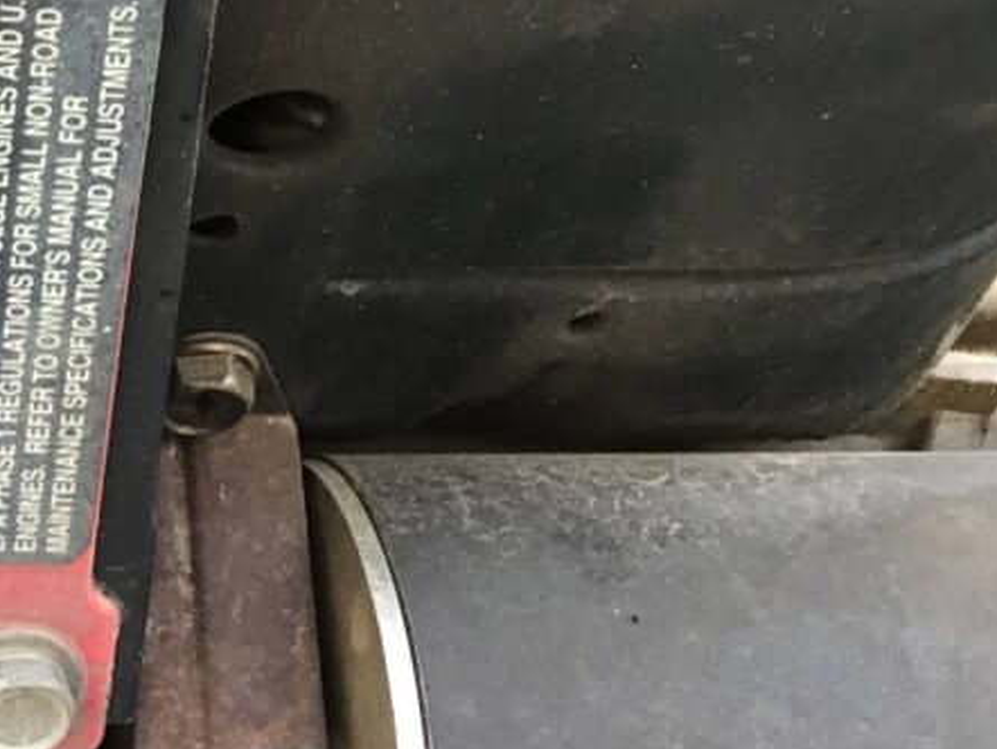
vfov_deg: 18.0
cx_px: -235
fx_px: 2363
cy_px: 408
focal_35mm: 82
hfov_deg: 21.9
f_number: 2.4
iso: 80
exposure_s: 1/30
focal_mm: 3.3
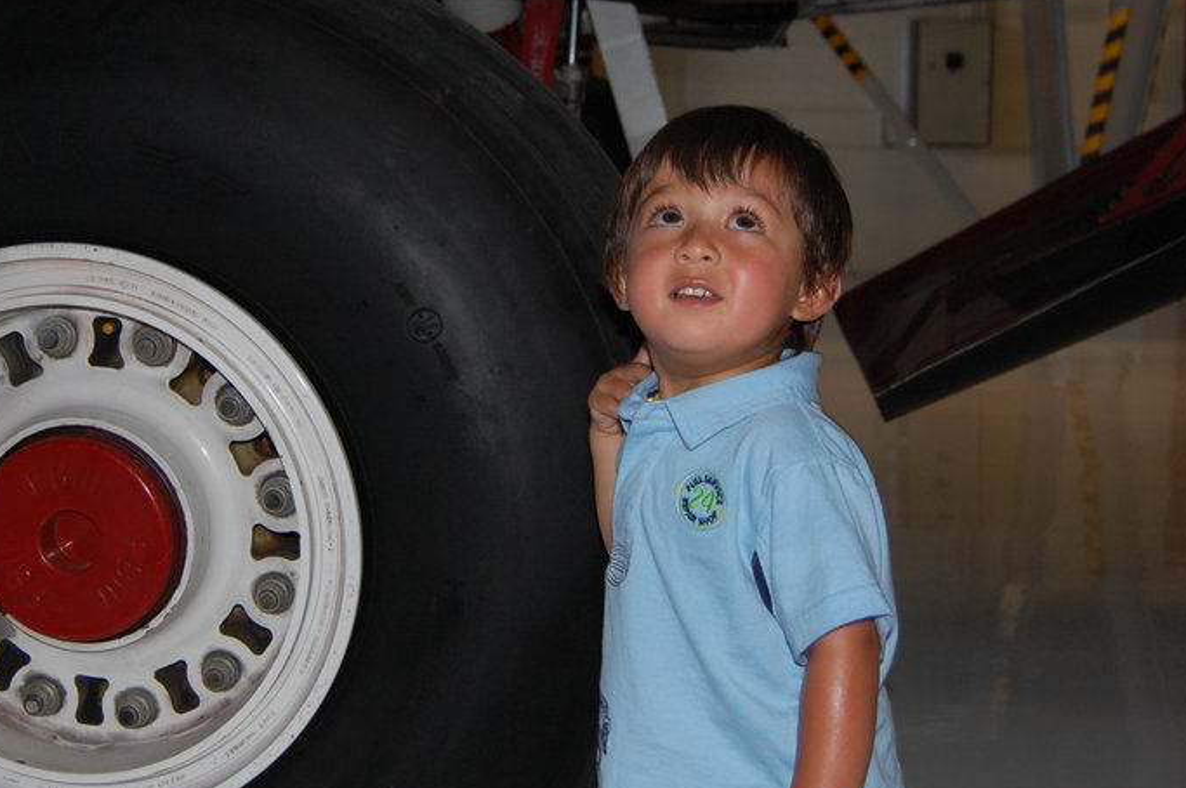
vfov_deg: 25.0
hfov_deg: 36.8
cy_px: 350
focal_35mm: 54
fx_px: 1777
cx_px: 504
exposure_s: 1/60
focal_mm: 24
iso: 400
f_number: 4
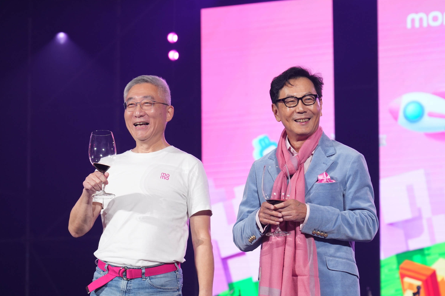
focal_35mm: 141
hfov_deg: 14.6
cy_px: 189
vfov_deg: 9.7
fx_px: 1743
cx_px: 240
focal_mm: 105
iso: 1000
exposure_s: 1/160
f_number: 5
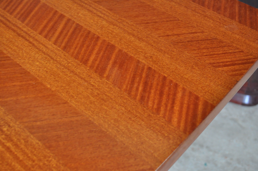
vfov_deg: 25.0
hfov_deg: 36.9
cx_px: 129
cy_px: 86
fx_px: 387
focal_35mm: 54
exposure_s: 1/10
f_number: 5
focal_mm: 36
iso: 1600
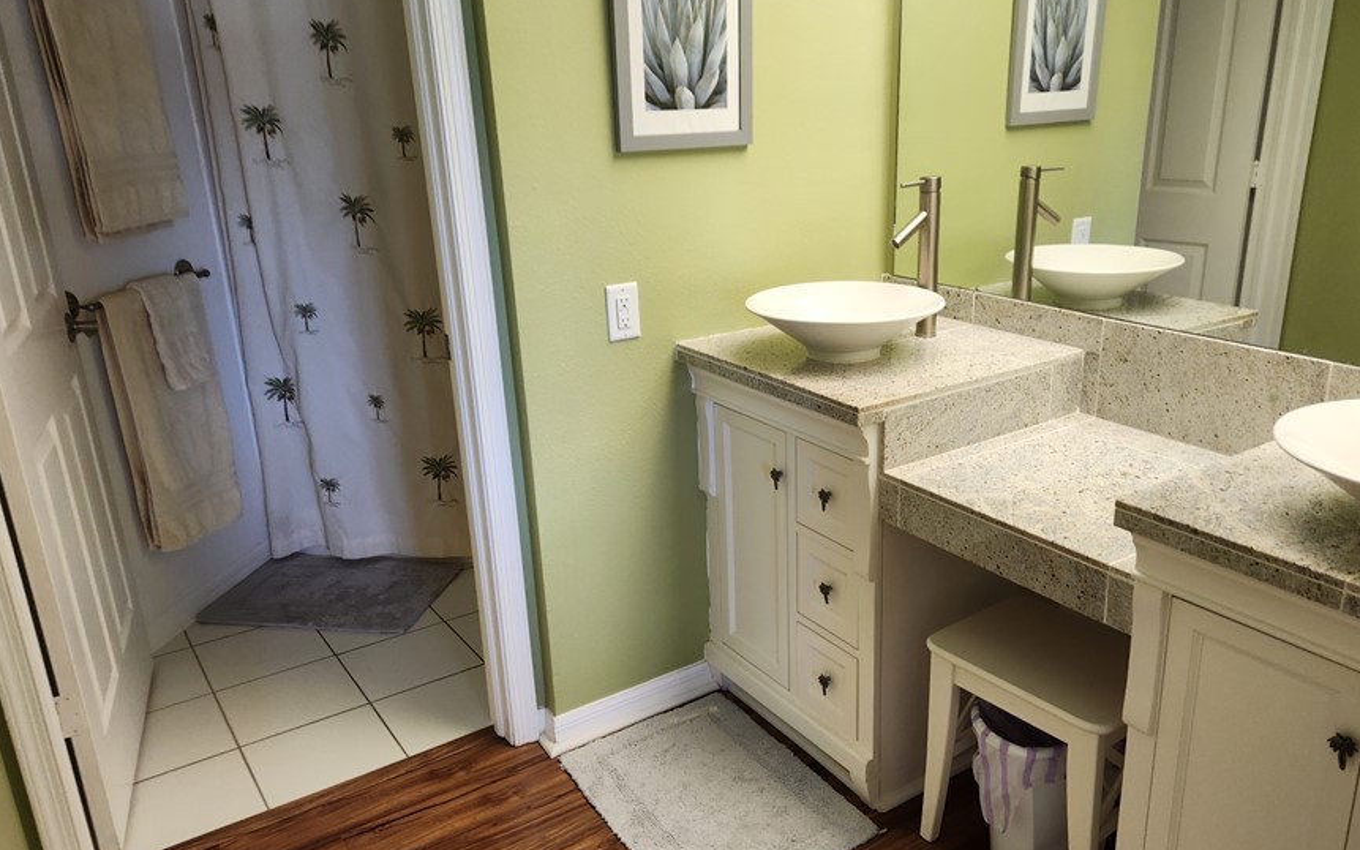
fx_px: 1075
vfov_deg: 43.1
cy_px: 434
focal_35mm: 29
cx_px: 757
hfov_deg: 64.5
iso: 160
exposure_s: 1/120
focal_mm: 5.4
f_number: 1.8
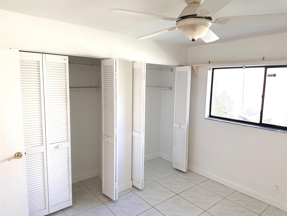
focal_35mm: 24
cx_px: 144
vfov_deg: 56.8
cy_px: 108
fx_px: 199
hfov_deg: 71.6
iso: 80
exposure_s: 1/179
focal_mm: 6.86
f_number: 1.78
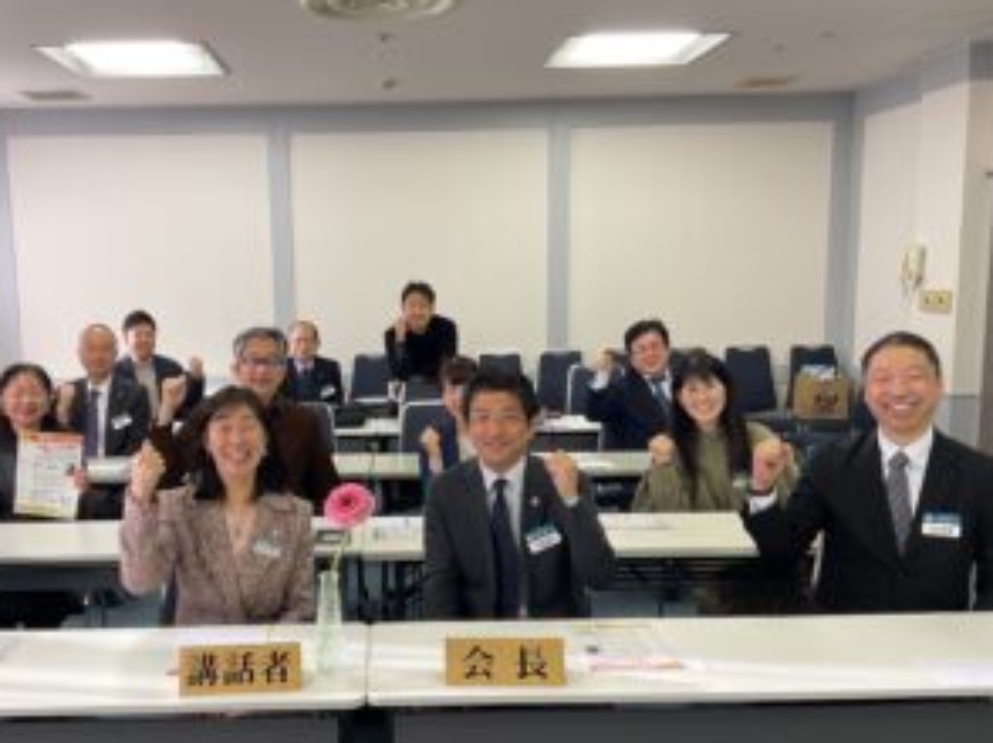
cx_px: 393
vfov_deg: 38.5
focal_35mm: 37
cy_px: 431
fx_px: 1061
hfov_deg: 49.8
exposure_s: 1/50
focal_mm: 3
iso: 40
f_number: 1.8
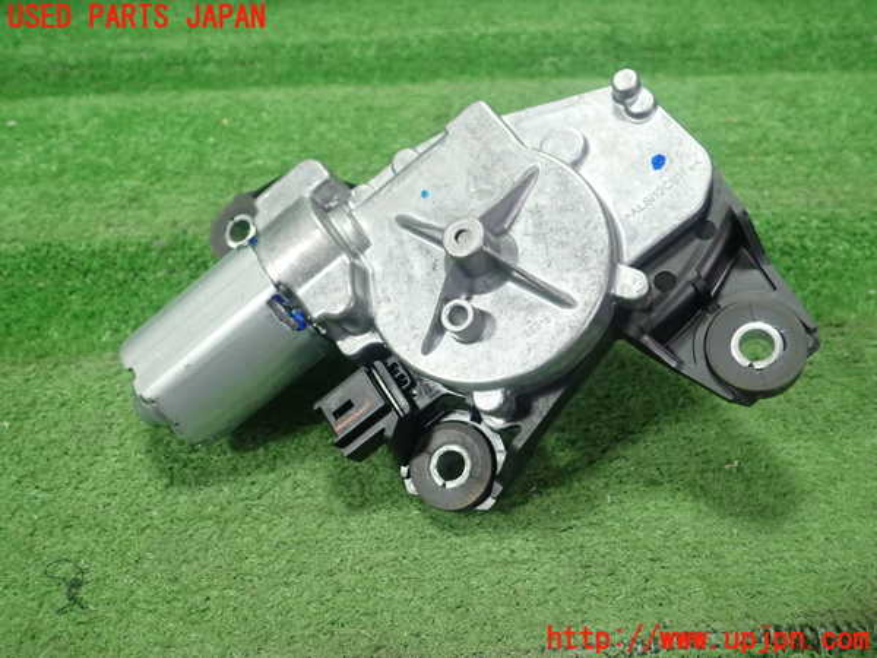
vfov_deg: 46.8
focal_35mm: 30
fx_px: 760
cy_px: 329
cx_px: 438
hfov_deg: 60.0
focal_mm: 5.5
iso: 320
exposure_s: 1/125
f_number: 2.3
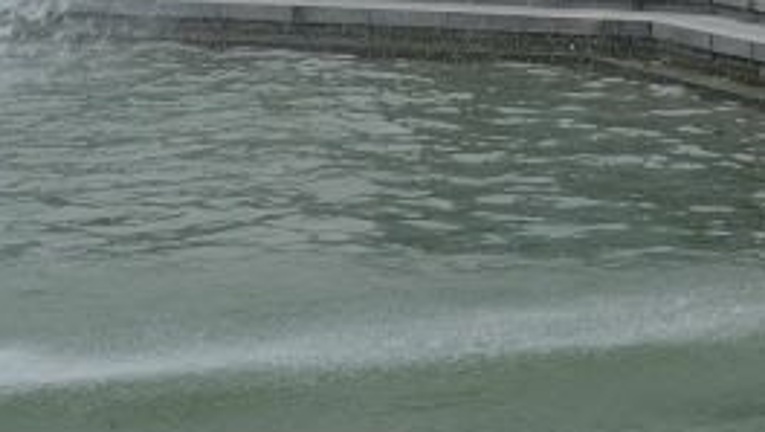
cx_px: 968
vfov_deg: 8.7
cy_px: -390
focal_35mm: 134
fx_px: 2720
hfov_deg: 15.3
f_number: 9
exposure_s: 1/420
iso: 400
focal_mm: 22.2
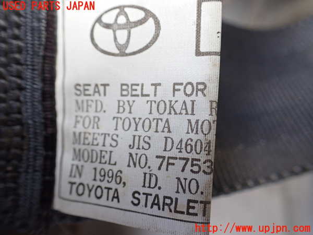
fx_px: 271
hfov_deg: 60.0
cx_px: 156
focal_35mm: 30
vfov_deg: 46.8
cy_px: 118
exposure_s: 1/125
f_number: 2.3
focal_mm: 5.4
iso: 320
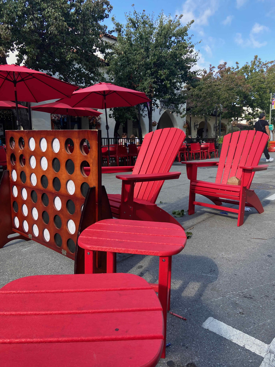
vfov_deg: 67.3
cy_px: 184
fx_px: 275
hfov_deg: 53.1
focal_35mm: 26
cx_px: 138
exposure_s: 1/380
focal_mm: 4.25
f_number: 1.8
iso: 32
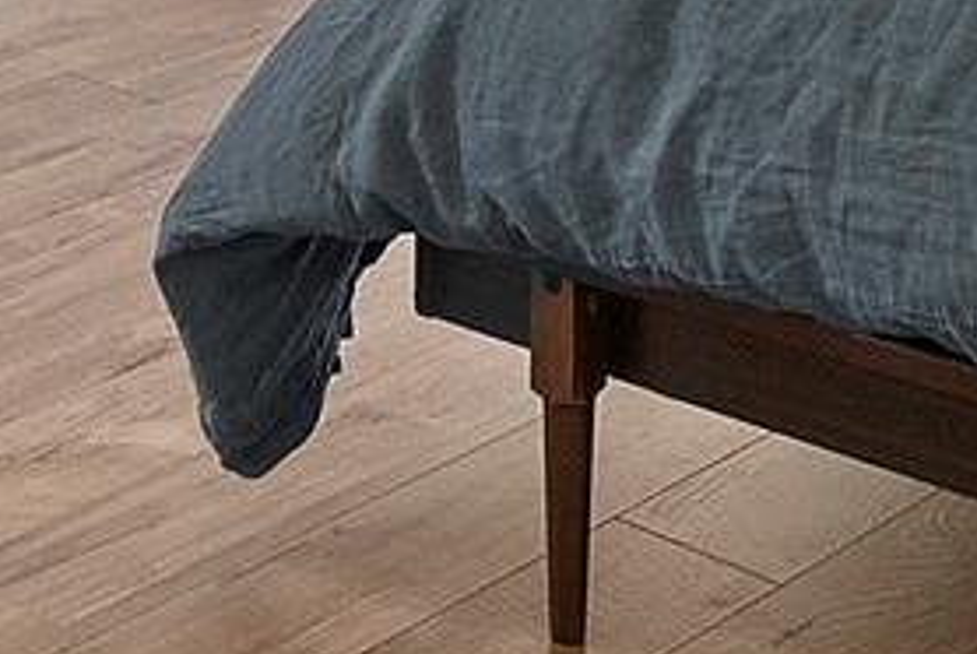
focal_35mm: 115
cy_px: -1002
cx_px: 531
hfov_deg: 17.8
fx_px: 3124
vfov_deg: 10.1
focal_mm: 16
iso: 800
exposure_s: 1/15
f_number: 13
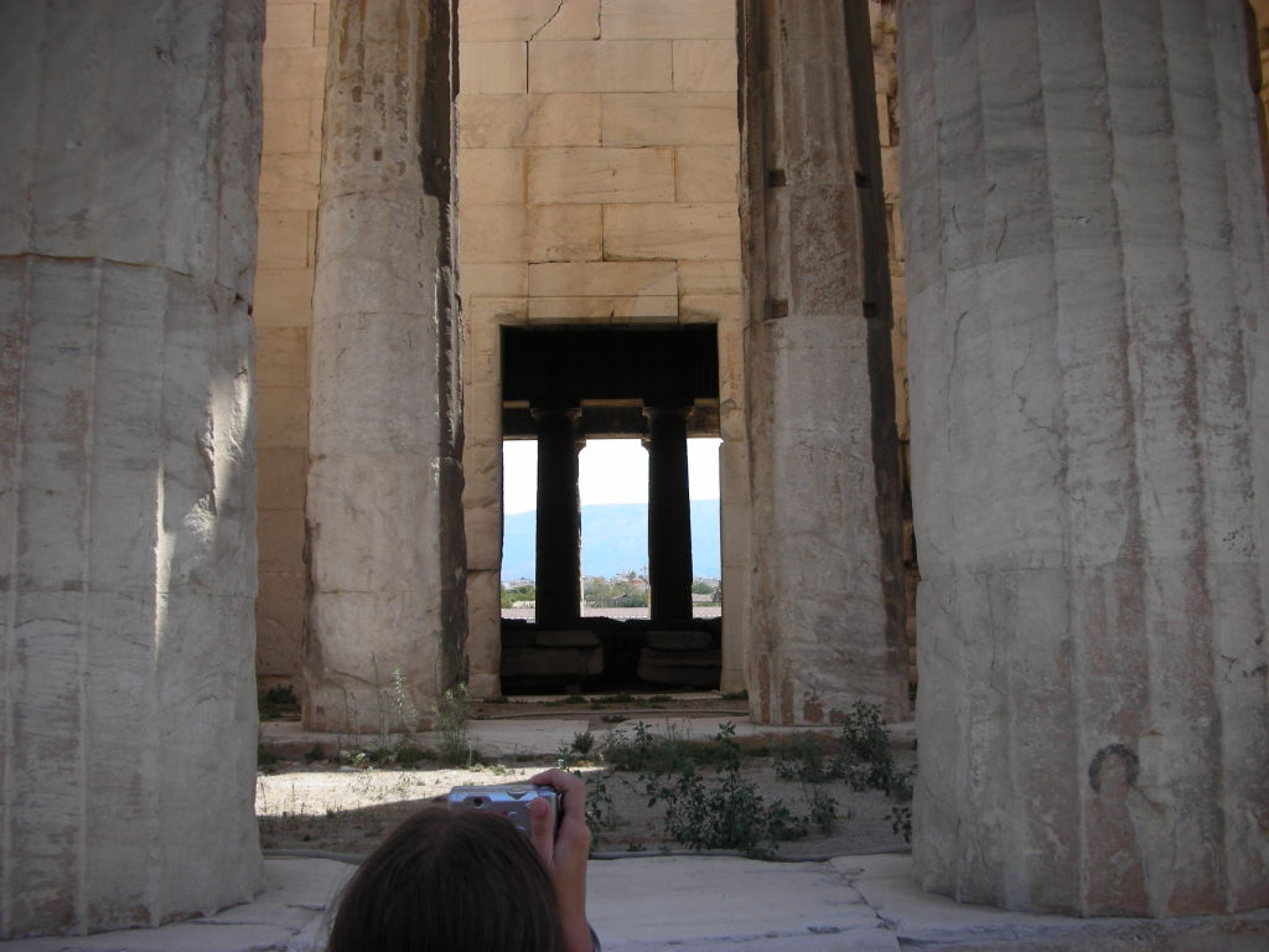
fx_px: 1283
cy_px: 476
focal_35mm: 35
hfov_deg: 52.6
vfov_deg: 40.7
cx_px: 634
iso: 50
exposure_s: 1/437
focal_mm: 5.8
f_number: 3
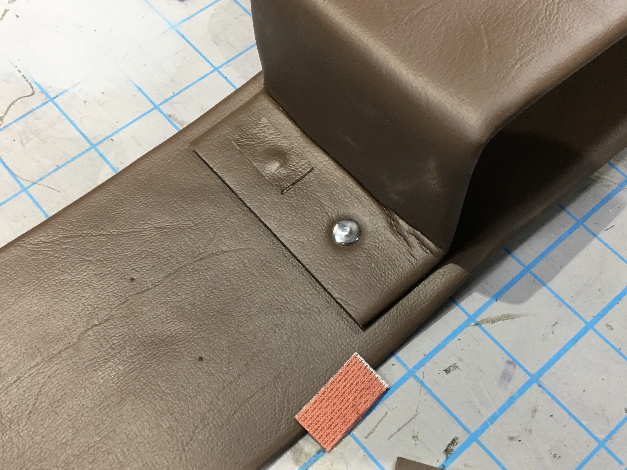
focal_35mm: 41
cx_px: 362
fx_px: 743
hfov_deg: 45.6
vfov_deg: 35.1
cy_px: 252
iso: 40
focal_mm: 4.15
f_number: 2.2
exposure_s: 1/30
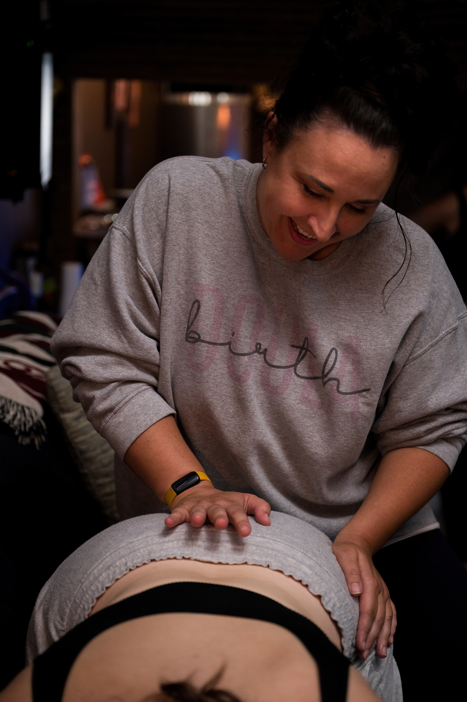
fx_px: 1130
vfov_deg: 34.5
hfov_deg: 23.3
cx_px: 234
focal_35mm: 58
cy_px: 351
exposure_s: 1/160
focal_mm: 58
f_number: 2.8
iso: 2500
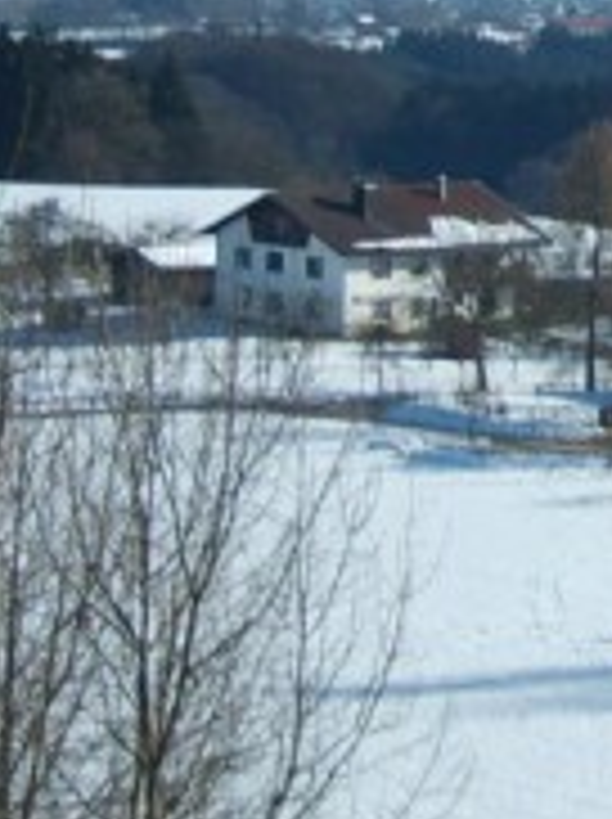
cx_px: 891
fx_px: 3639
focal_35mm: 154
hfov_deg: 9.4
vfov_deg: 12.5
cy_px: -180
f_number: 7.1
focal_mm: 5.8
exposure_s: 1/250
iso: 50
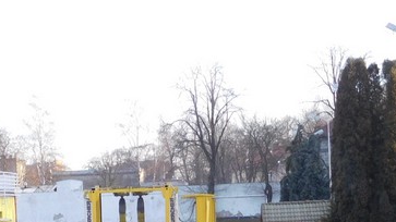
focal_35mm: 108
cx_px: 21
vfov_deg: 10.7
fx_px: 1134
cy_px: 362
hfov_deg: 19.4
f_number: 3.9
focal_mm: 7.1
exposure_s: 1/125
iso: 125
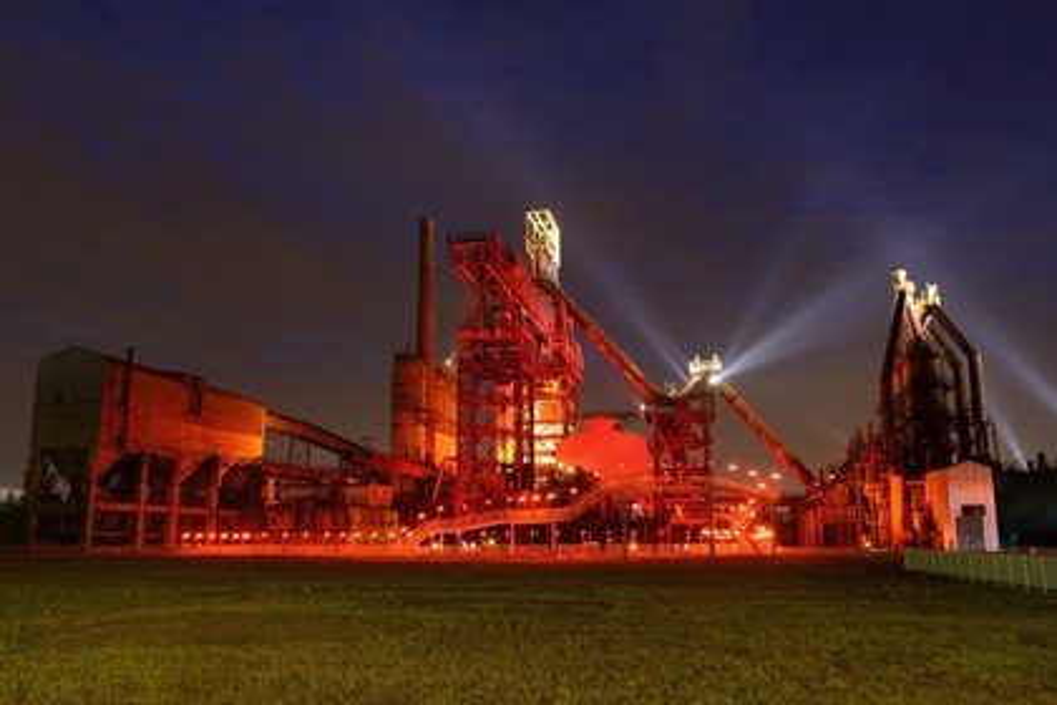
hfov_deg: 69.4
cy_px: 352
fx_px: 763
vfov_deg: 49.6
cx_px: 528
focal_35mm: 26
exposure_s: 2.5
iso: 1000
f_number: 5
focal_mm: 26
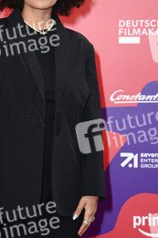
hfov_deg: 9.9
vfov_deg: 14.9
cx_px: 39
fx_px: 912
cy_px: 87
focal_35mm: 138
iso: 640
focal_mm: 90
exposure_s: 1/250
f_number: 5.6
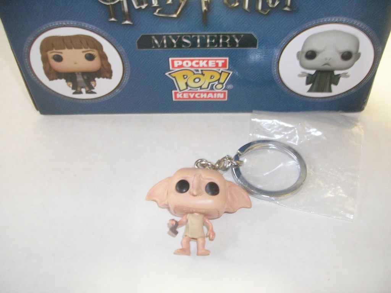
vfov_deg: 37.7
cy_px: 146
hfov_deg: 49.0
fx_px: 429
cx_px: 196
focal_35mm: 38
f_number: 2.8
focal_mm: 5.8
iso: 200
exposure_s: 1/6.8
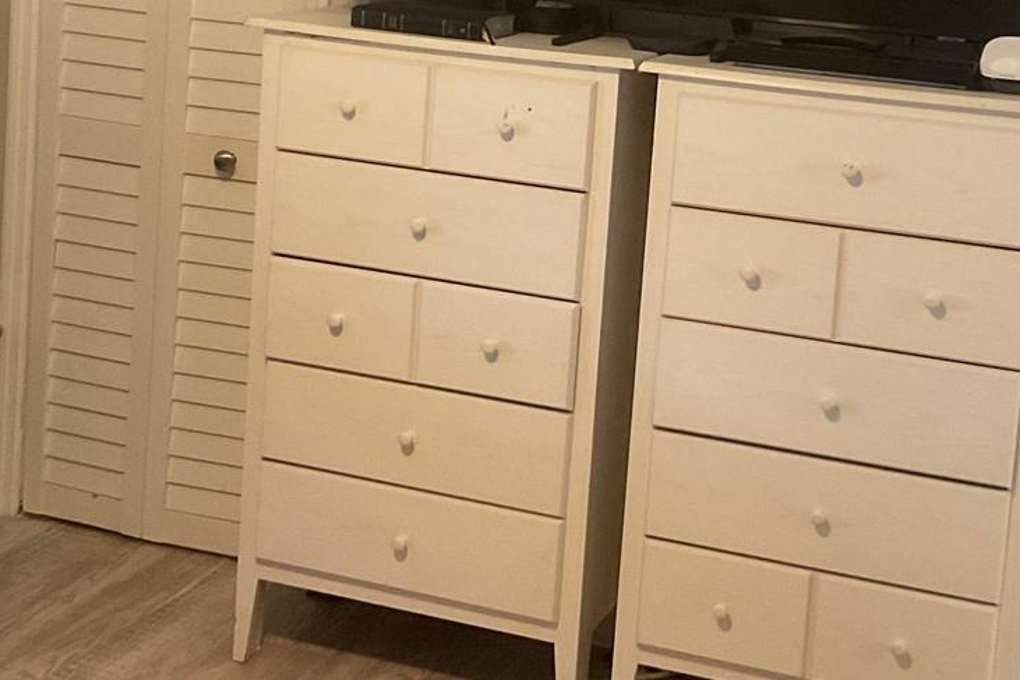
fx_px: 1869
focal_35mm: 66
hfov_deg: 30.5
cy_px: 112
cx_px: 587
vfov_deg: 20.3
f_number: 1.8
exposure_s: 1/60
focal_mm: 3
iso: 250
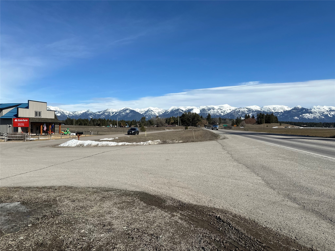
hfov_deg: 71.6
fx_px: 232
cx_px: 168
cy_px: 126
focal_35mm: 24
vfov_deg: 56.8
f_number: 1.78
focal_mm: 6.86
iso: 80
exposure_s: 1/8929
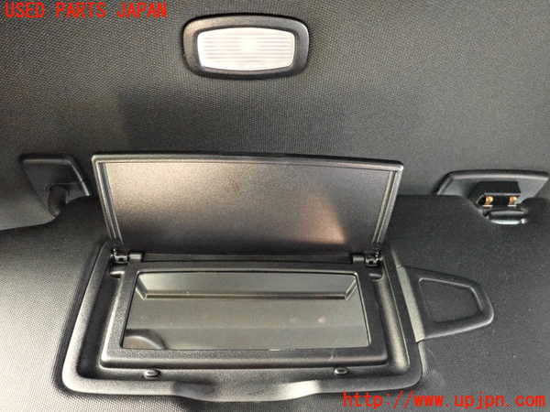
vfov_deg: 54.9
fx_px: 397
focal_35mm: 25
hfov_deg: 69.4
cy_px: 206
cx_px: 275
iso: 3200
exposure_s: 1/125
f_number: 2
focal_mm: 4.5
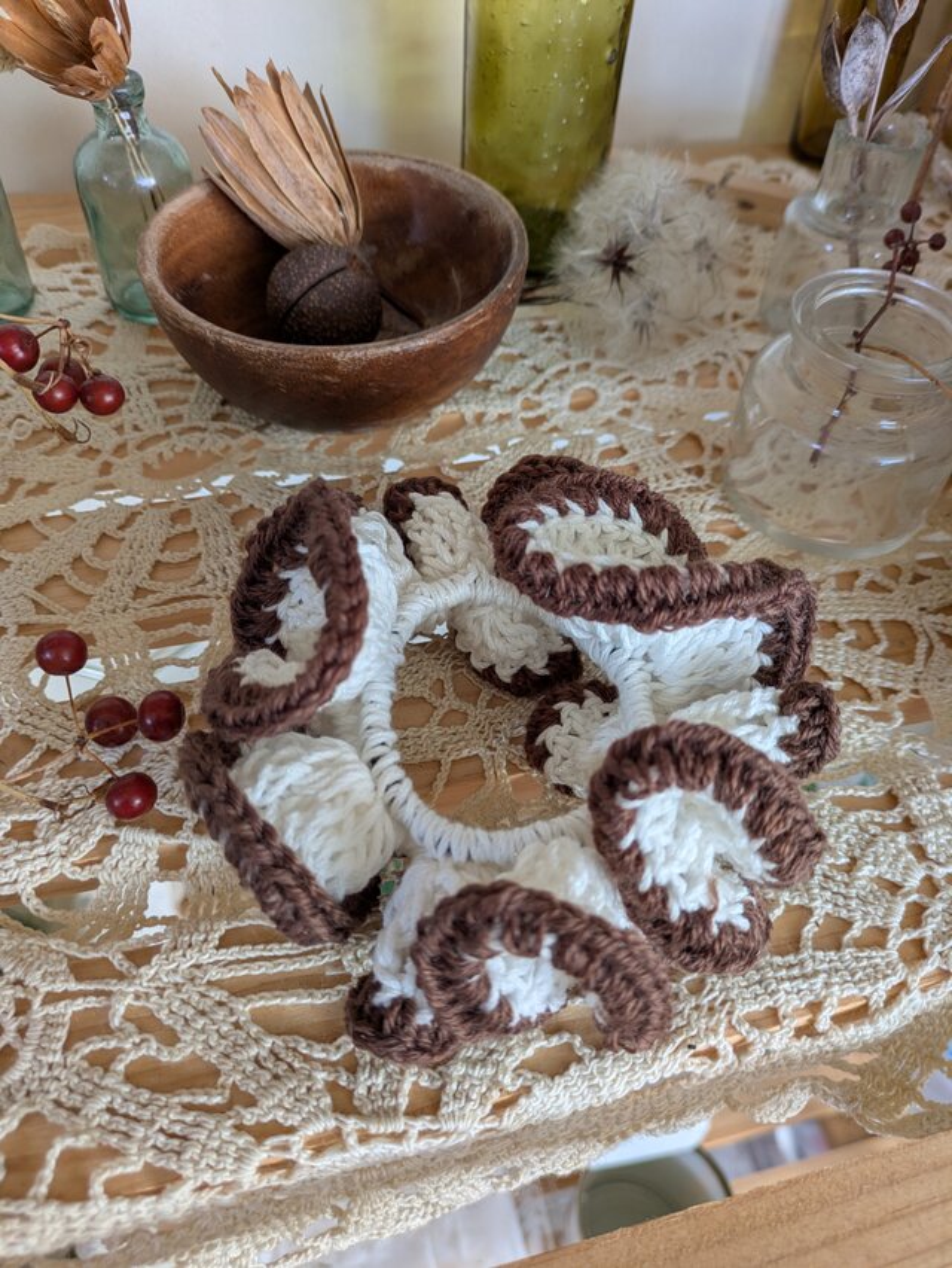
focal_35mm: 25
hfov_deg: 54.9
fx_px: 916
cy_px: 634
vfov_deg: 69.4
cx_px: 476
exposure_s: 1/25
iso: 56
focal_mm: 5.43
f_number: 1.89
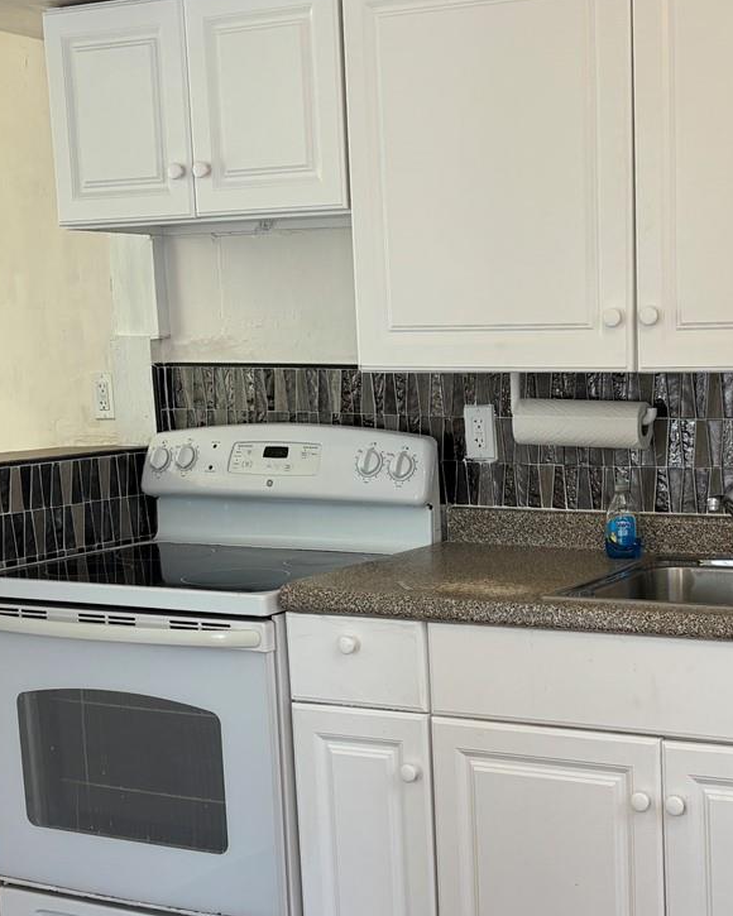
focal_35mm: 56
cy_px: 582
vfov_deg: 33.4
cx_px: 575
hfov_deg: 26.7
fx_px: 1519
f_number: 1.6
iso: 80
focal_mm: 5.96
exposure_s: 1/120
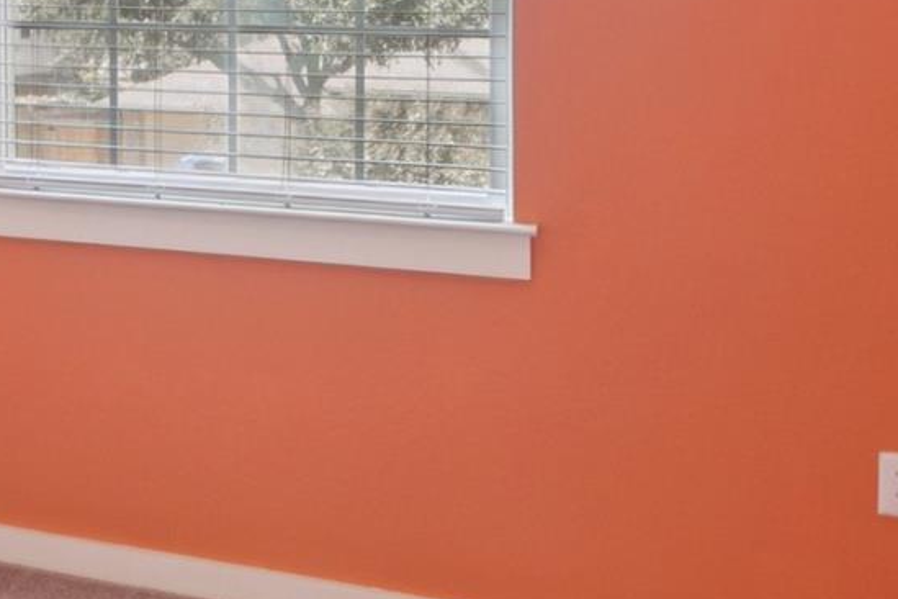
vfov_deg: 22.6
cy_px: -84
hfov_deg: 31.5
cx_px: -97
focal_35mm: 56
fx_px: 1397
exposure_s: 1/10
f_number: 8
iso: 400
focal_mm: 10
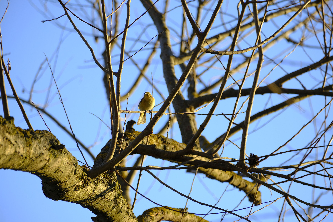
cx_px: 166
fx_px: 4162
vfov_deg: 3.1
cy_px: 111
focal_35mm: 450
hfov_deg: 4.6
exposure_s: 1/800
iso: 640
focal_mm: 300
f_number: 5.6
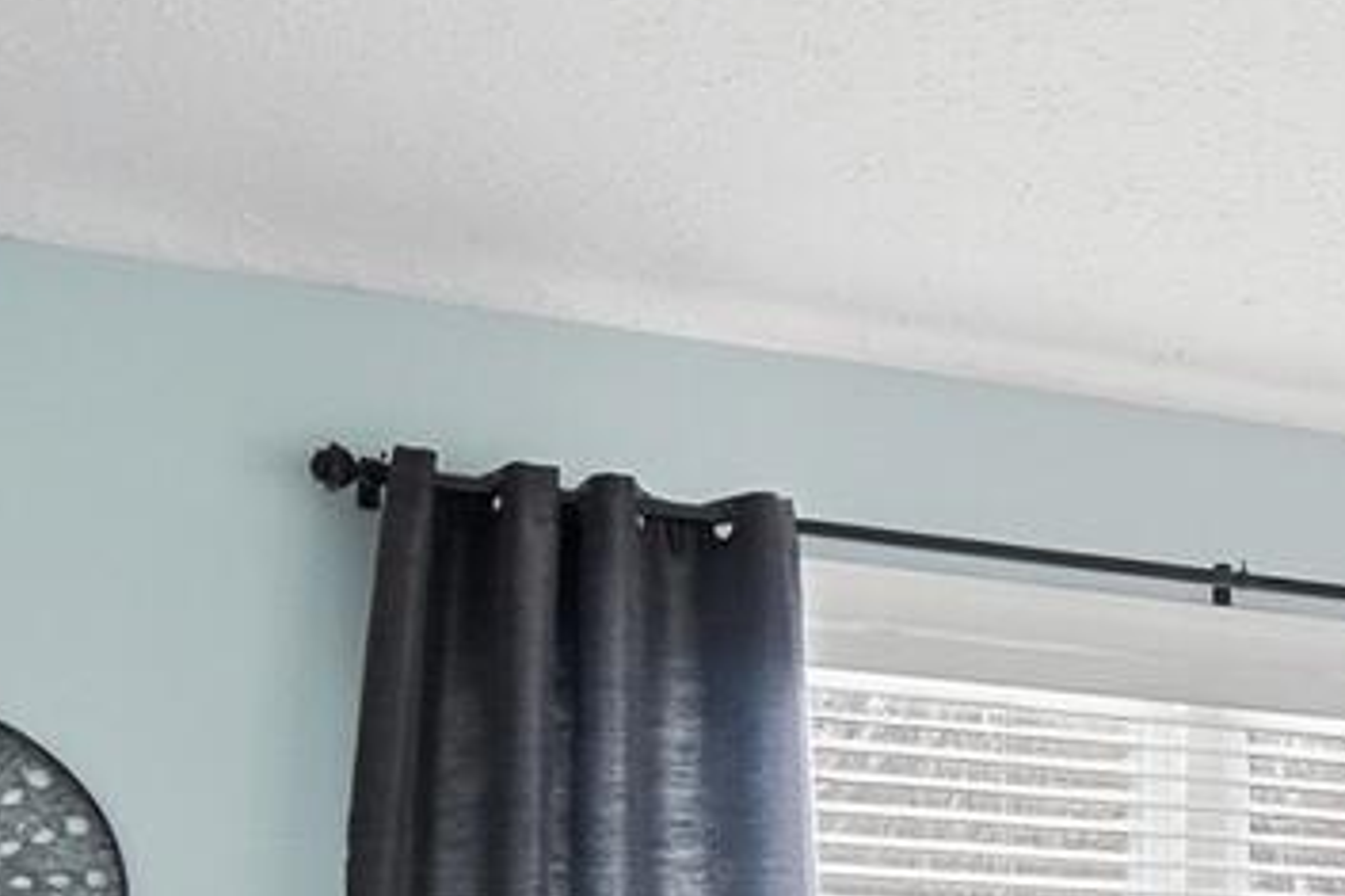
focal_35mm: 85
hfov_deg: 16.6
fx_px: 3174
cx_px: 2835
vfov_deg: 15.1
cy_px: 1254
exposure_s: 1/400
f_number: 4
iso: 100
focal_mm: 10
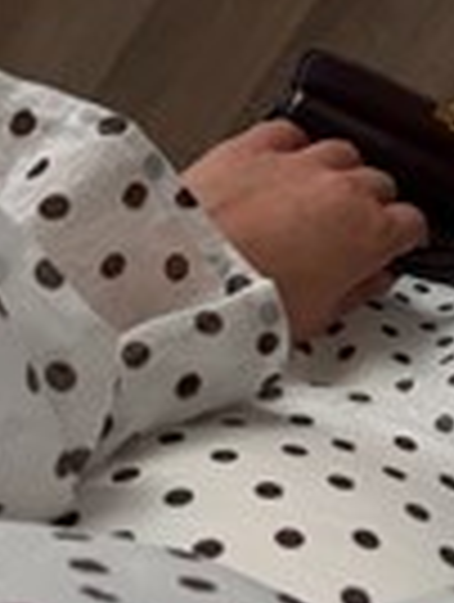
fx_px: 1290
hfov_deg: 18.4
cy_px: 304
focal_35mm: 74
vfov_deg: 26.3
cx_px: 611
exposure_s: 1/478
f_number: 1.78
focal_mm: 6.76
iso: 80
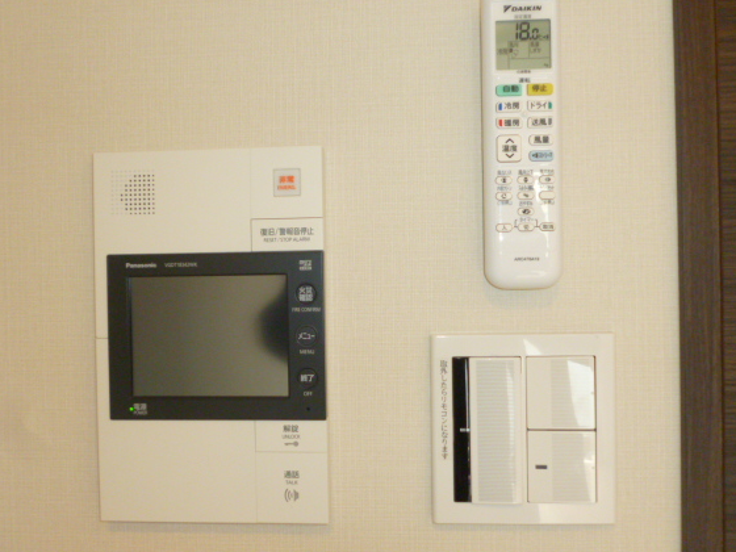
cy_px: 267
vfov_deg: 44.2
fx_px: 680
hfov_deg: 56.8
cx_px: 355
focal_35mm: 32
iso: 400
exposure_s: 1/60
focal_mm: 5
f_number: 3.1
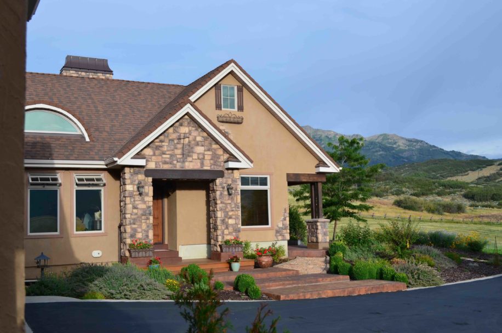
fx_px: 543
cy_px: 166
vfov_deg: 34.1
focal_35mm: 39
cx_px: 251
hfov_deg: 49.6
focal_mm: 26
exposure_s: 1/250
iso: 200
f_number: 8
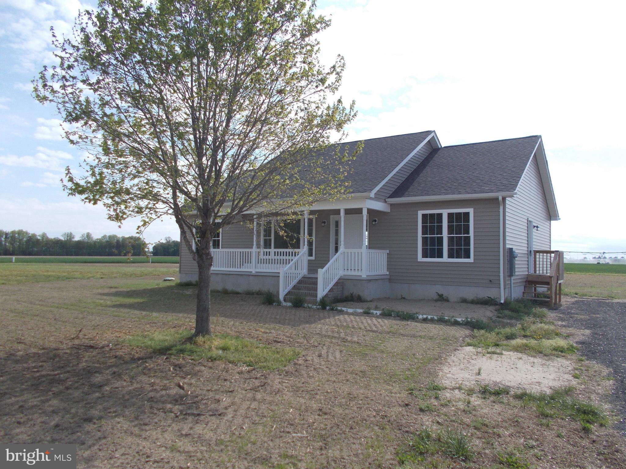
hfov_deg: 67.3
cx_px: 313
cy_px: 234
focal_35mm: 26
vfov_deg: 53.1
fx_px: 470
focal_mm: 4.6
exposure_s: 1/160
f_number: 8
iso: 80
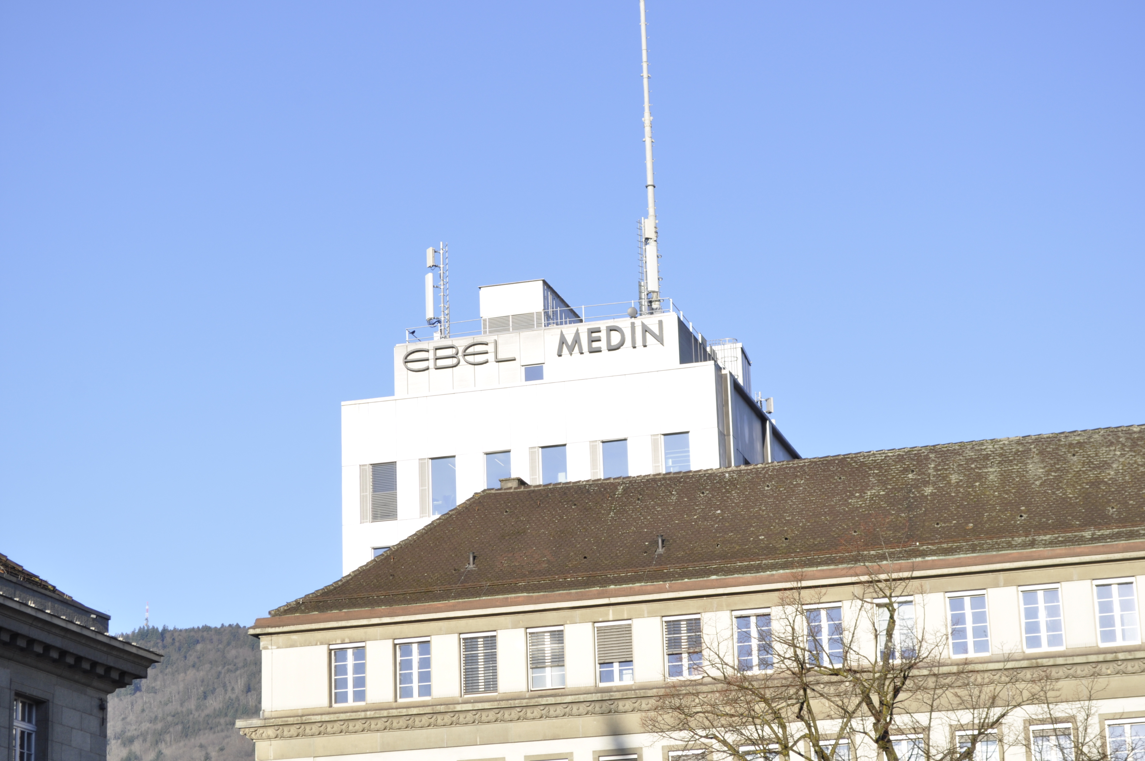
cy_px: 380
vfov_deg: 16.5
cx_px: 572
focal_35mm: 82
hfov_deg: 24.6
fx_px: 2621
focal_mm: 55
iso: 200
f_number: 8
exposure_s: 1/250
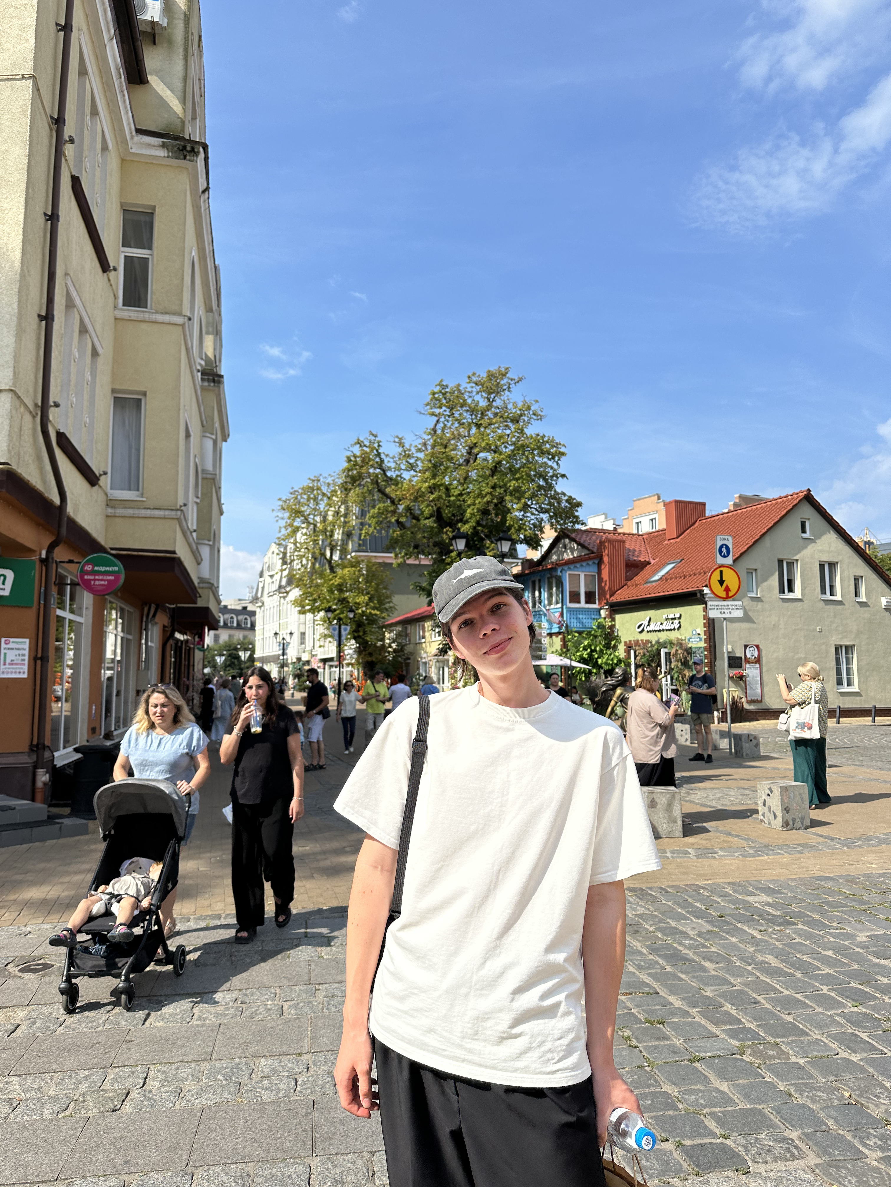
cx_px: 446
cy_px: 594
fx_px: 824
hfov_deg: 56.8
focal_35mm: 24
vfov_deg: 71.6
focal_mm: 6.86
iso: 80
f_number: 1.78
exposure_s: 1/6211
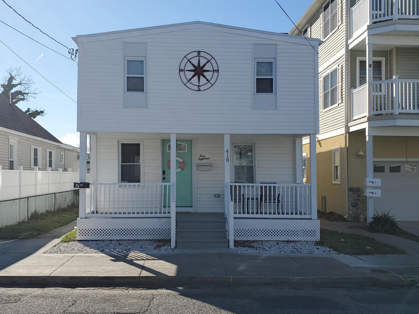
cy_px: 157
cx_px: 210
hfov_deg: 67.3
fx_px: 315
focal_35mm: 26
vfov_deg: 53.1
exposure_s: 1/1756
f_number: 2.4
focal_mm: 4.3
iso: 50
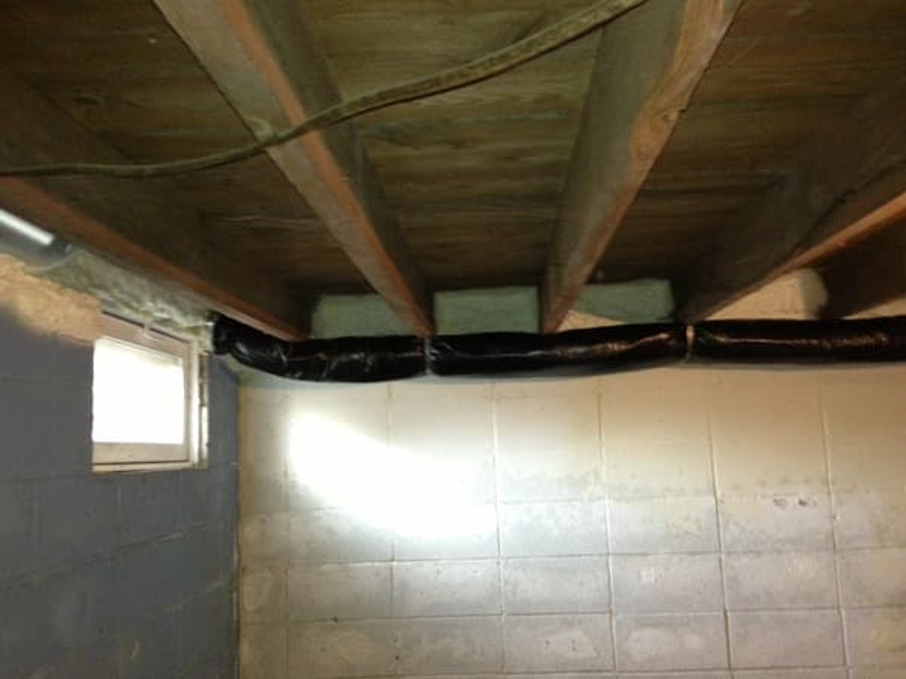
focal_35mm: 33
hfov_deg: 55.4
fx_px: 864
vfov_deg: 42.9
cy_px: 340
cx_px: 453
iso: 400
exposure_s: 1/17
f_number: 2.4
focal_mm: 4.13
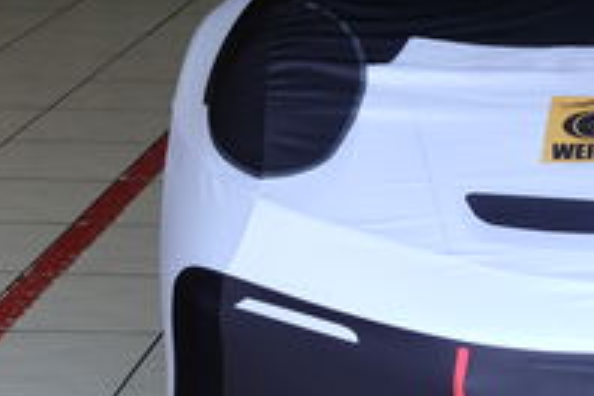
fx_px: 2244
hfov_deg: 14.5
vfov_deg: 10.0
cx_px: 744
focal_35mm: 136
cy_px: 39
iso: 200
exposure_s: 1/80
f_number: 3.6
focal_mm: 23.3
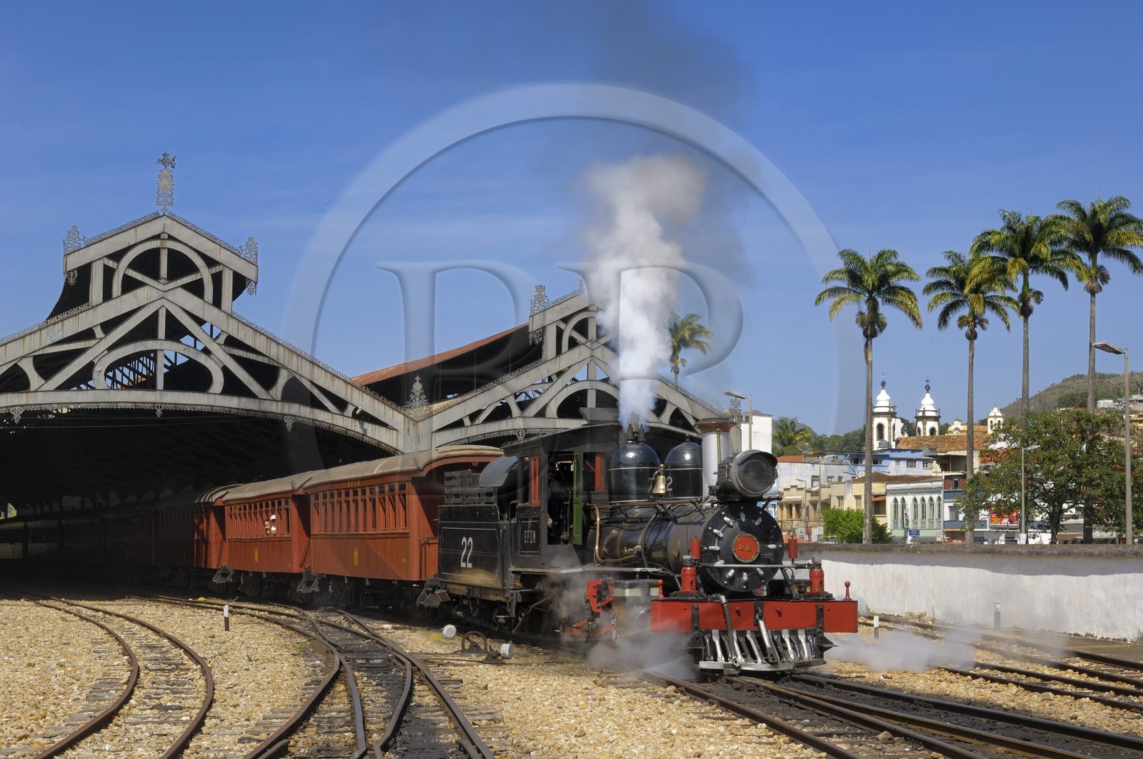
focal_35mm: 63
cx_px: 572
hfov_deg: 31.9
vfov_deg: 21.5
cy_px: 380
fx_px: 1997
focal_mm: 42
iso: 100
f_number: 11
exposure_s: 1/160
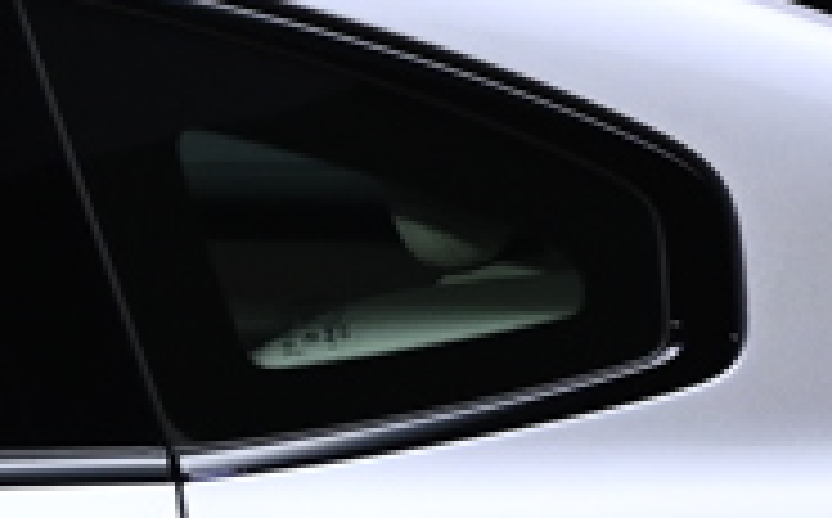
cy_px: 766
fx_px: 24655
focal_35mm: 1089
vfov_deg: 1.2
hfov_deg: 1.9
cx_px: 576
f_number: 2.8
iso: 640
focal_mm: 145
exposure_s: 1/250
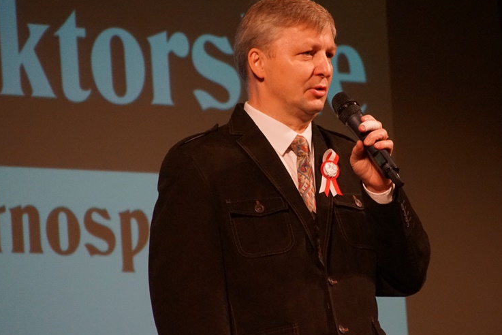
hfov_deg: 5.1
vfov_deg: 3.4
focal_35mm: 407
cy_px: 179
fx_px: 5677
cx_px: 327
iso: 3200
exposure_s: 1/100
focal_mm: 200
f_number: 6.3
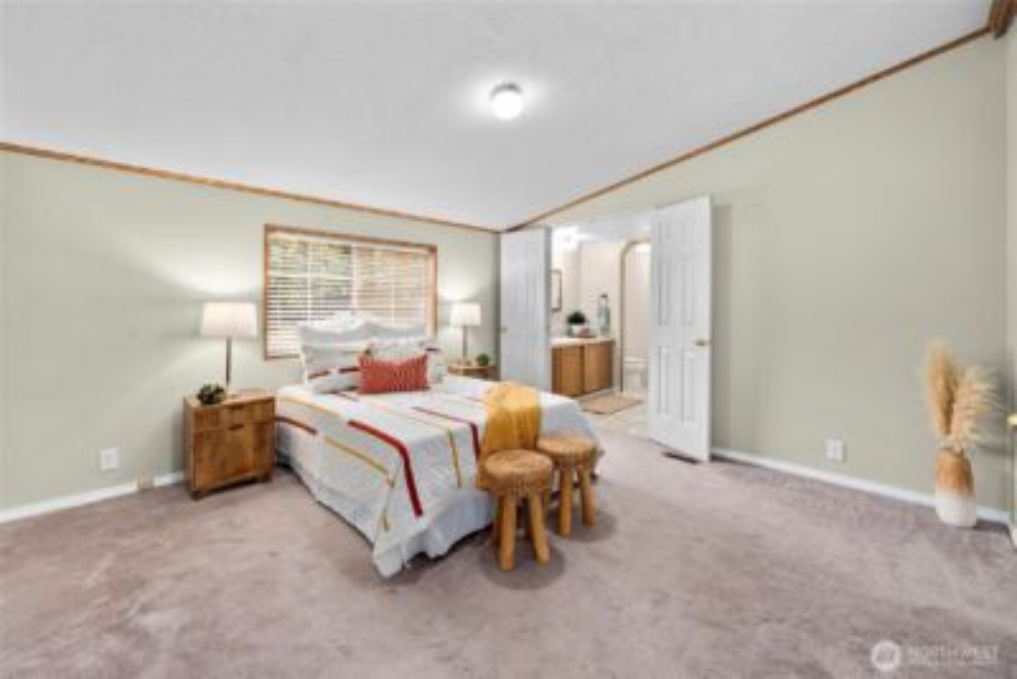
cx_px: 508
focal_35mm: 13
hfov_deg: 108.3
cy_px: 340
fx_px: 367
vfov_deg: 85.5
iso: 1000
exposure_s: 1/10
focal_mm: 13
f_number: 7.1
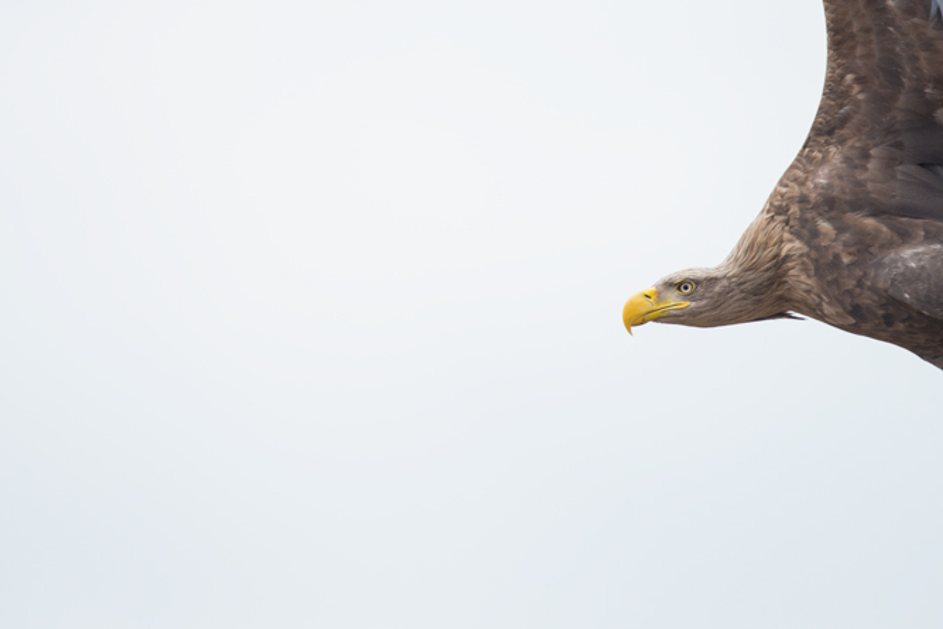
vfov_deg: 1.5
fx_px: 23532
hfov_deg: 2.3
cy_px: 132
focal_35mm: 898
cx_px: 563
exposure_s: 1/1000
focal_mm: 500
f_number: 5
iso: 800
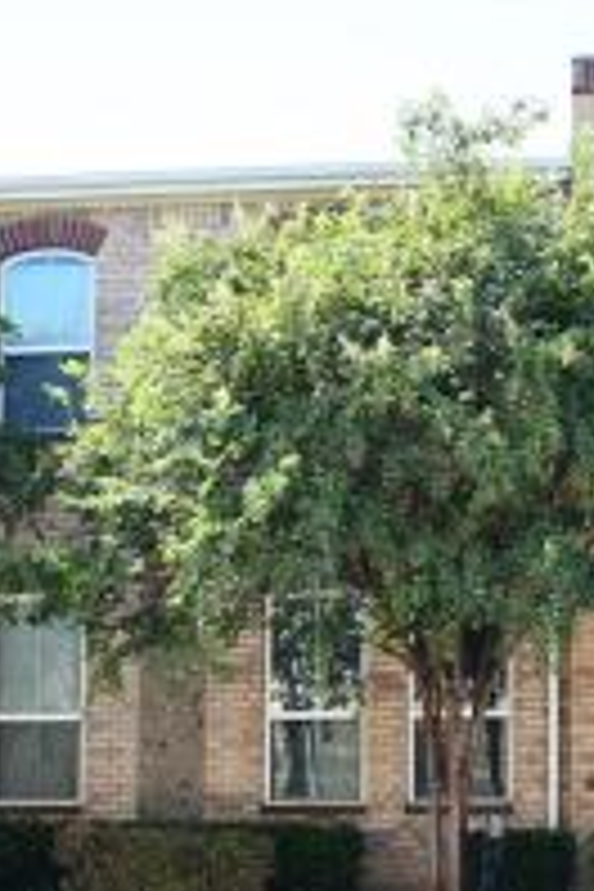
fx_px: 1856
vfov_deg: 26.7
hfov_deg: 17.6
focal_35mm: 75
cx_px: 639
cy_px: 662
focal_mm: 22
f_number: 5.6
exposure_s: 1/250
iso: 220
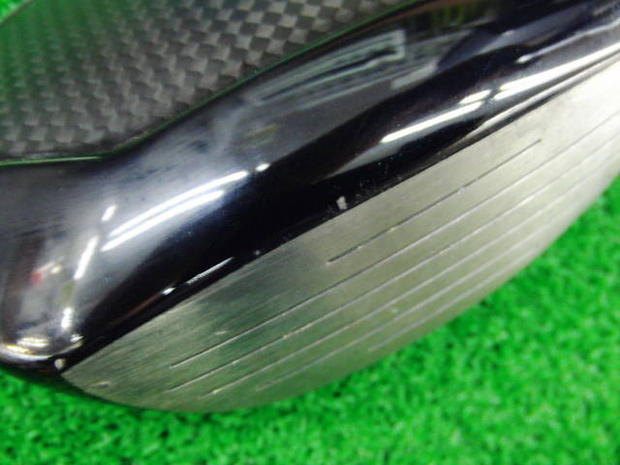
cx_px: 310
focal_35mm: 37
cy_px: 232
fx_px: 663
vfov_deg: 38.7
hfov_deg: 50.1
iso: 400
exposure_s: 1/13
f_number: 3.6
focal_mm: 6.42
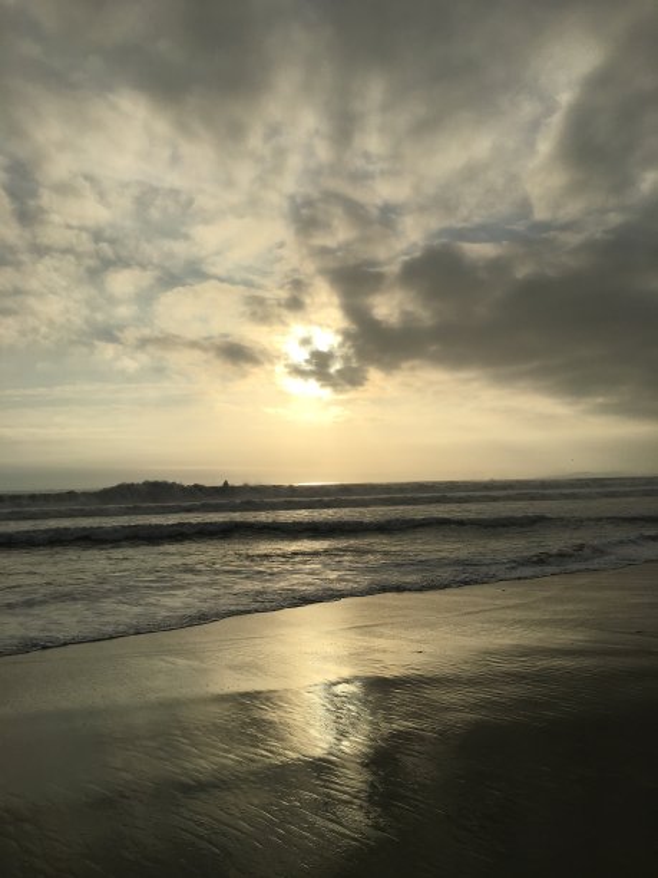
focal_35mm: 29
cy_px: 439
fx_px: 735
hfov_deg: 48.2
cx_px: 329
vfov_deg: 61.7
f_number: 2.2
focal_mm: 4.15
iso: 25
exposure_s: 1/9615
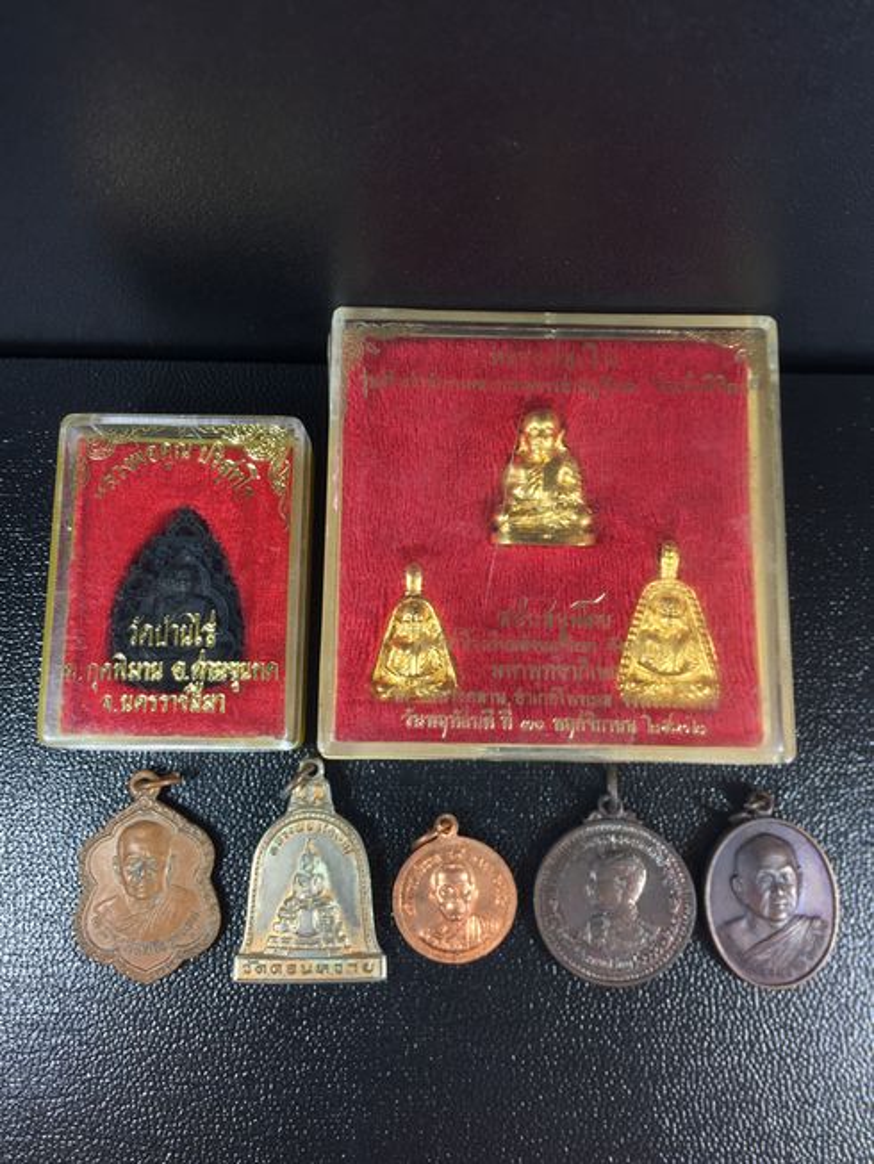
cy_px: 582
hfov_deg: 48.2
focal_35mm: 29
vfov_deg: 61.7
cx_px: 437
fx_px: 976
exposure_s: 1/50
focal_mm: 4.15
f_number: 2.2
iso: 32
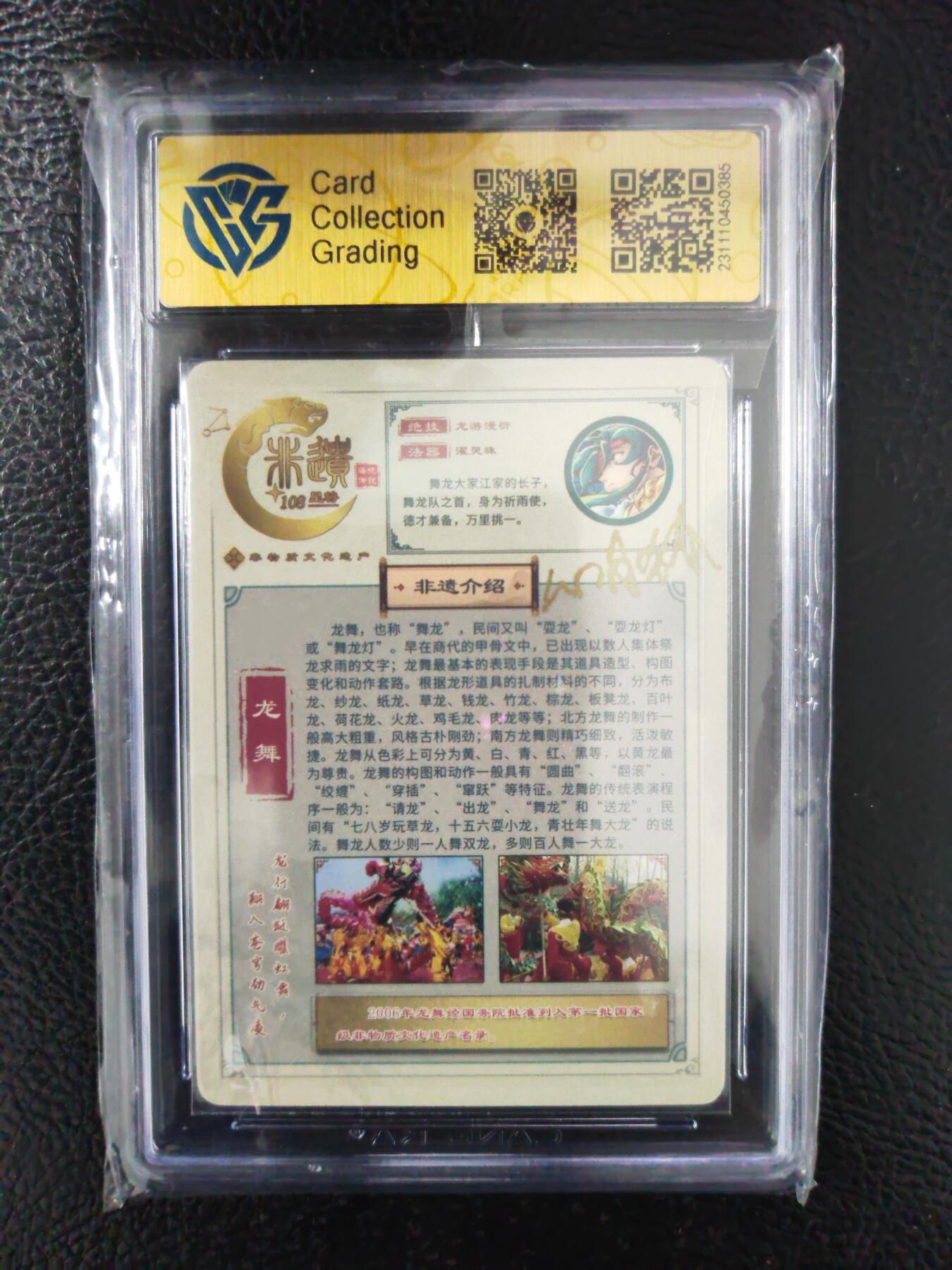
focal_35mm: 27
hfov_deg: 51.4
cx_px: 476
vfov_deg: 65.3
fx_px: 990
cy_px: 635
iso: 1600
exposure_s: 1/100
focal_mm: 5.53
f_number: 1.8
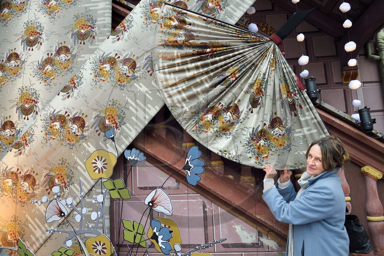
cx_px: 192
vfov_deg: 53.1
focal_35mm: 24
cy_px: 128
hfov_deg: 73.8
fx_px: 256
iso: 400
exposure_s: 1/125
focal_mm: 24
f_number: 8
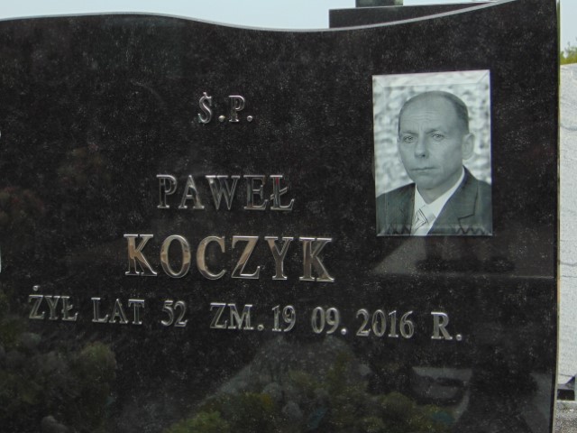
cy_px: 216
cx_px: 288
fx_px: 1000
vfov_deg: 24.4
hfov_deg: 32.2
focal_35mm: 60
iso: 80
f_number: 3.6
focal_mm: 10.8
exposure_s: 1/500
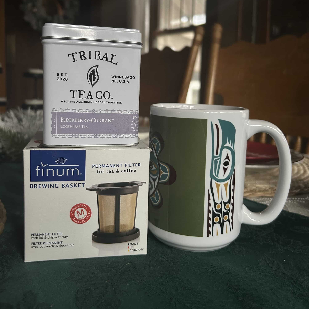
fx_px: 333
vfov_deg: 49.5
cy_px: 124
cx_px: 147
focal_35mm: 33
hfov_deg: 49.7
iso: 100
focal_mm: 5.7
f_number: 1.5
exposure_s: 1/60
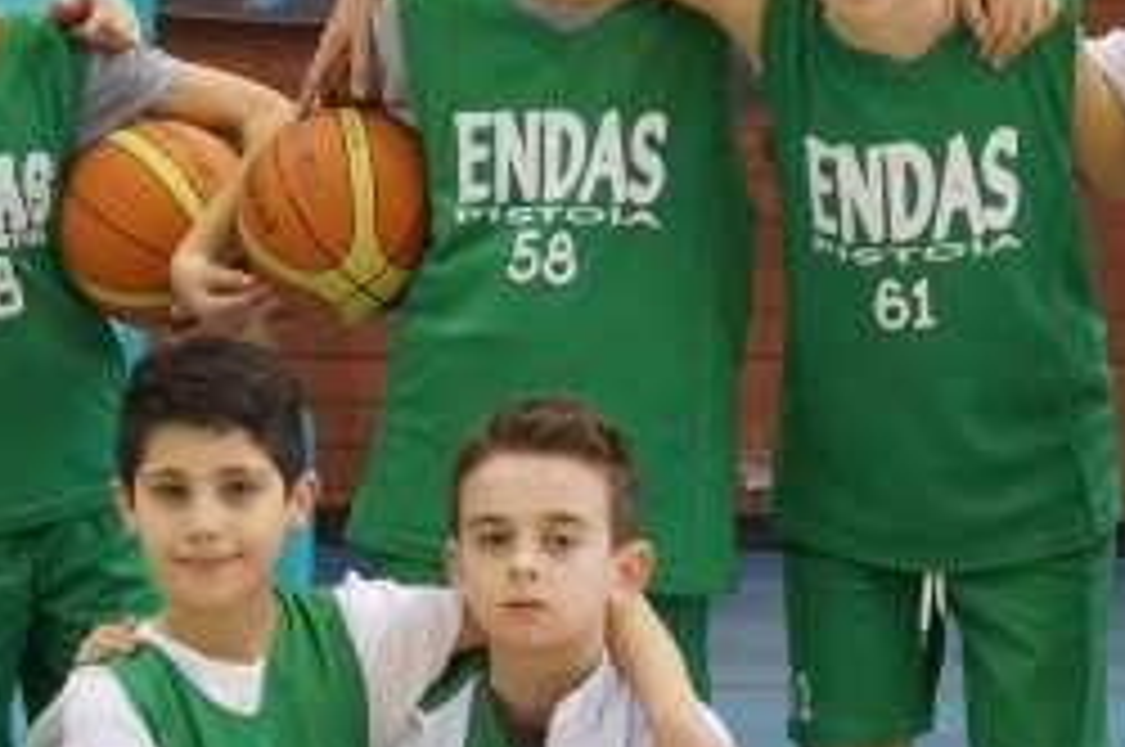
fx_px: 5182
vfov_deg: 8.2
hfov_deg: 12.3
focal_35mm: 166
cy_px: 362
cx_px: 171
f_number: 4
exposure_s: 1/160
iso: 1600
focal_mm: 27
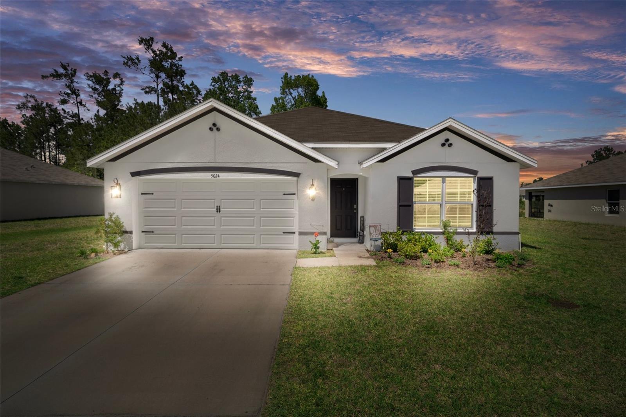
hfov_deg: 93.3
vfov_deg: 70.4
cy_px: 208
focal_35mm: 17
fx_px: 296
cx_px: 313
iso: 320
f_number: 8
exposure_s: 1/400
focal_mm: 17
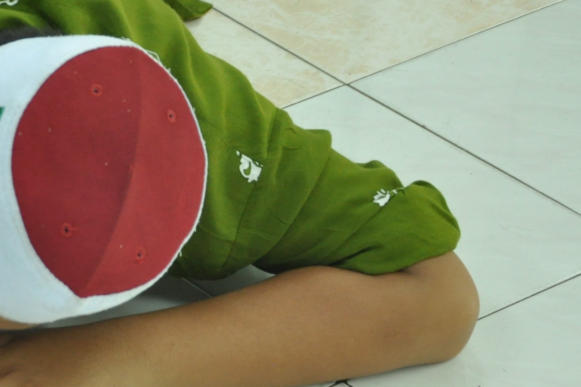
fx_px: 3179
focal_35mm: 197
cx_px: 25
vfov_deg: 7.0
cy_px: 301
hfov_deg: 10.4
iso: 1000
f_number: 5
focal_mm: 52
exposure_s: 1/25
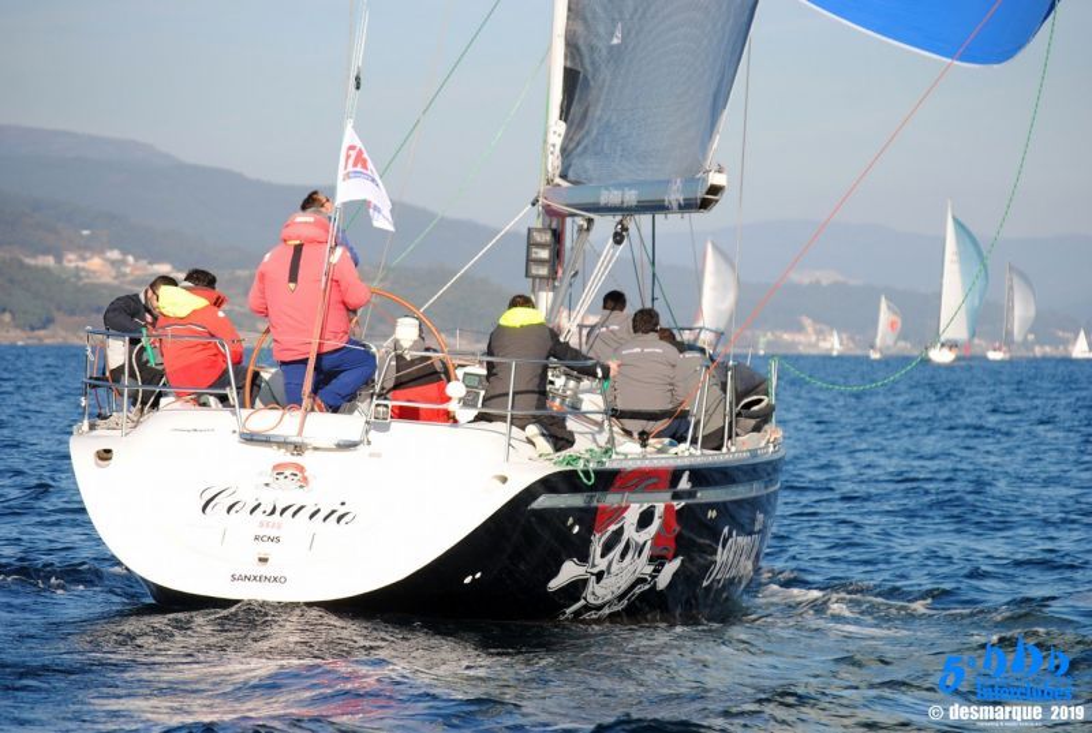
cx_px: 546
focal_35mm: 174
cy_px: 366
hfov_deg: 11.8
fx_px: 5289
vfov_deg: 7.9
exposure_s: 1/500
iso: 100
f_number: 5.6
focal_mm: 116
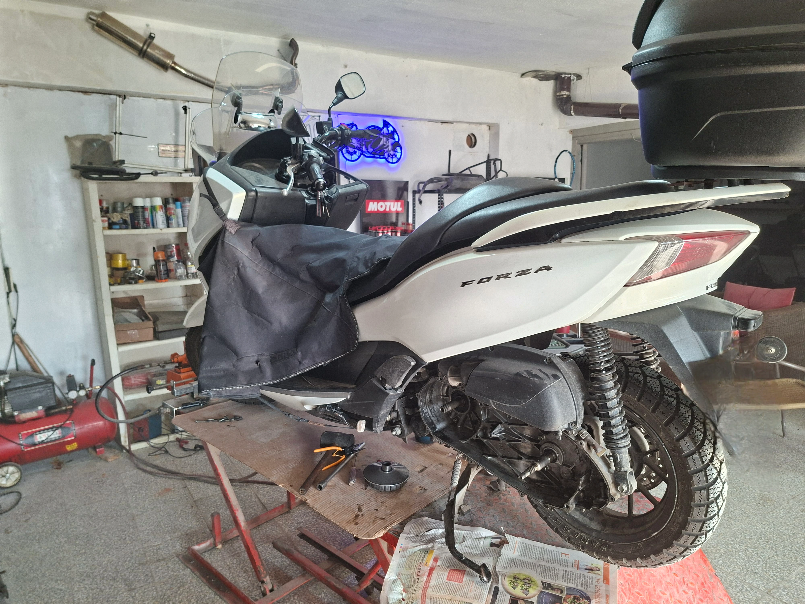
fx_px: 535
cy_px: 302
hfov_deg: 73.9
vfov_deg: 58.9
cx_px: 402
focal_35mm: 23
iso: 80
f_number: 1.8
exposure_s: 1/100
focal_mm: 5.54
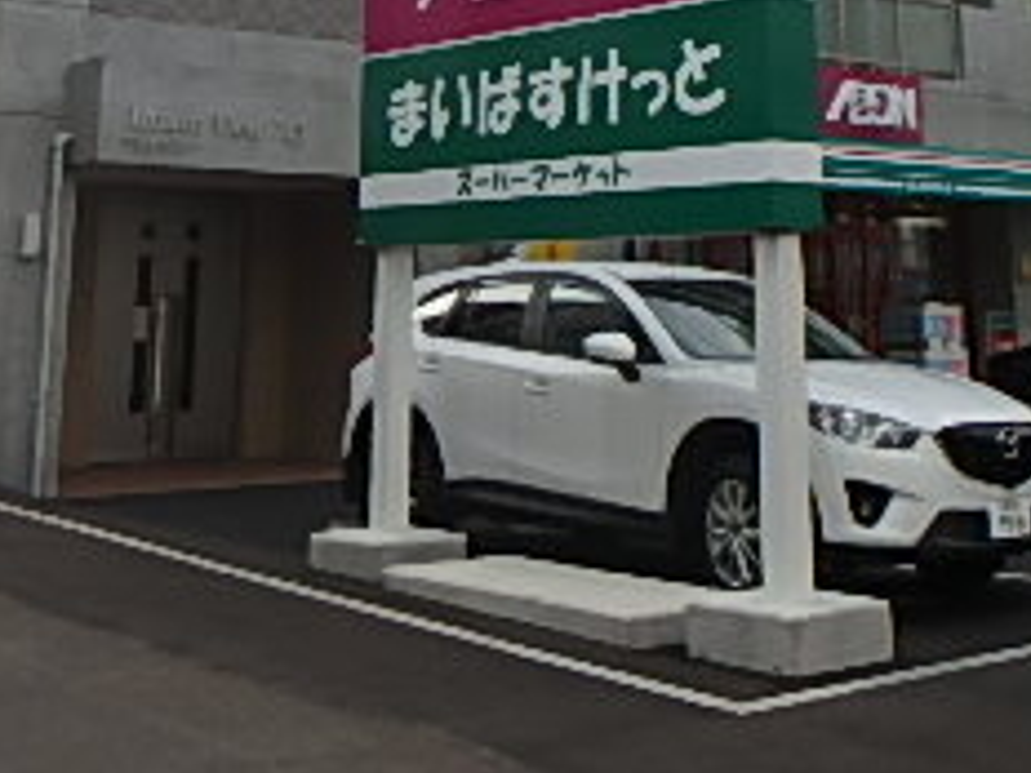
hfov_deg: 33.2
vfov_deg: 22.7
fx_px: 1727
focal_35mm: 58
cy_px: -218
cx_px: 524
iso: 125
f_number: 3.5
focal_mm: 3.7
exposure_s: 1/500
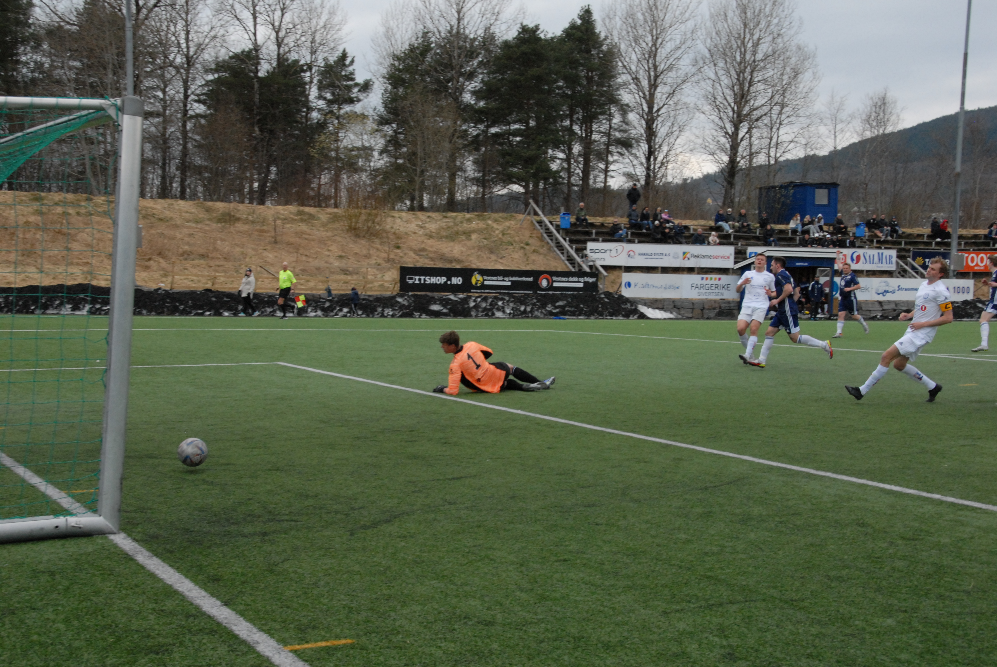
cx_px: 498
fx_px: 1414
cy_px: 334
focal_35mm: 51
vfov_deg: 26.6
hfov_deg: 38.8
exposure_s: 1/500
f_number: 11
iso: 800
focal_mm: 34
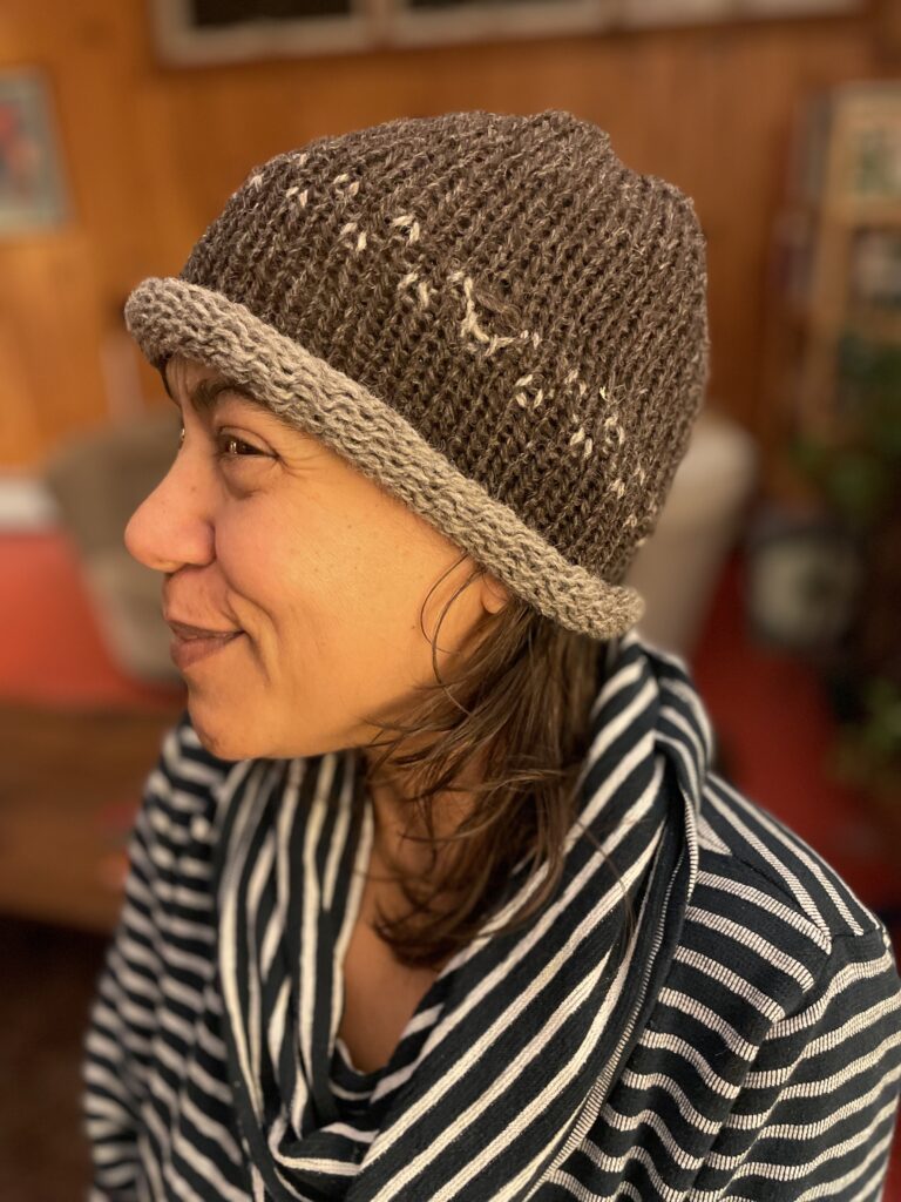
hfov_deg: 53.1
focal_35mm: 26
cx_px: 450
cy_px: 601
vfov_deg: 67.3
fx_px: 902
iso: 500
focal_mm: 4.2
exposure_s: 1/40
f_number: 1.6
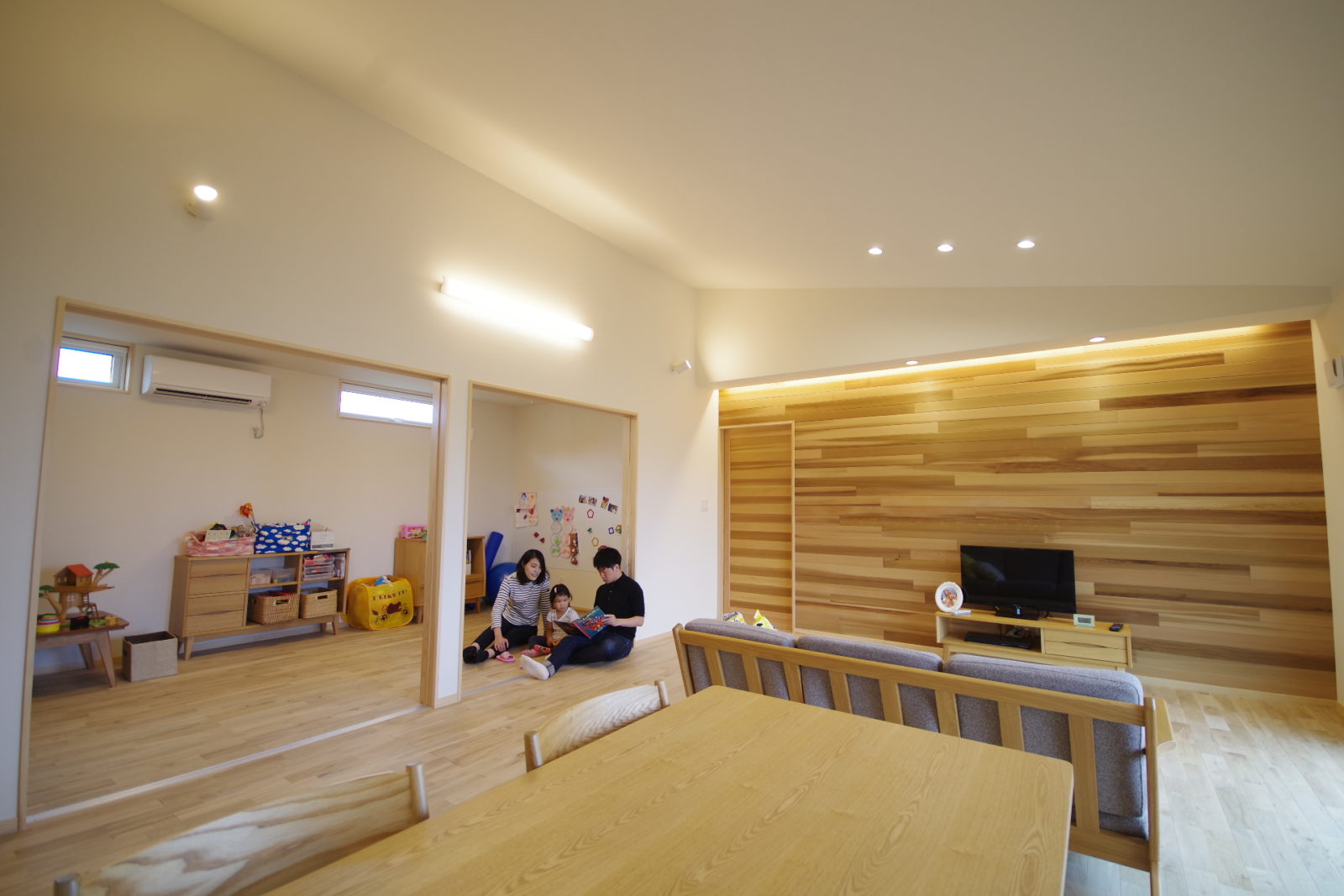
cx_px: 672
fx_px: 560
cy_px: 448
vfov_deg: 77.3
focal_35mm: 15
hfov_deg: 100.4
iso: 200
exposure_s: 1/30
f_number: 4
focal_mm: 10
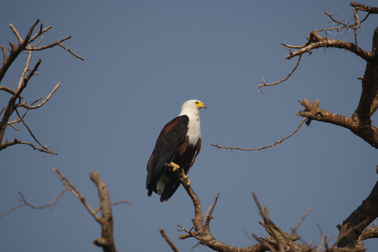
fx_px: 5187
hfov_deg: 4.2
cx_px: 189
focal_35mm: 494
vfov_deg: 2.8
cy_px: 126
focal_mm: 320
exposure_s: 1/500
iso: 100
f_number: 5.6
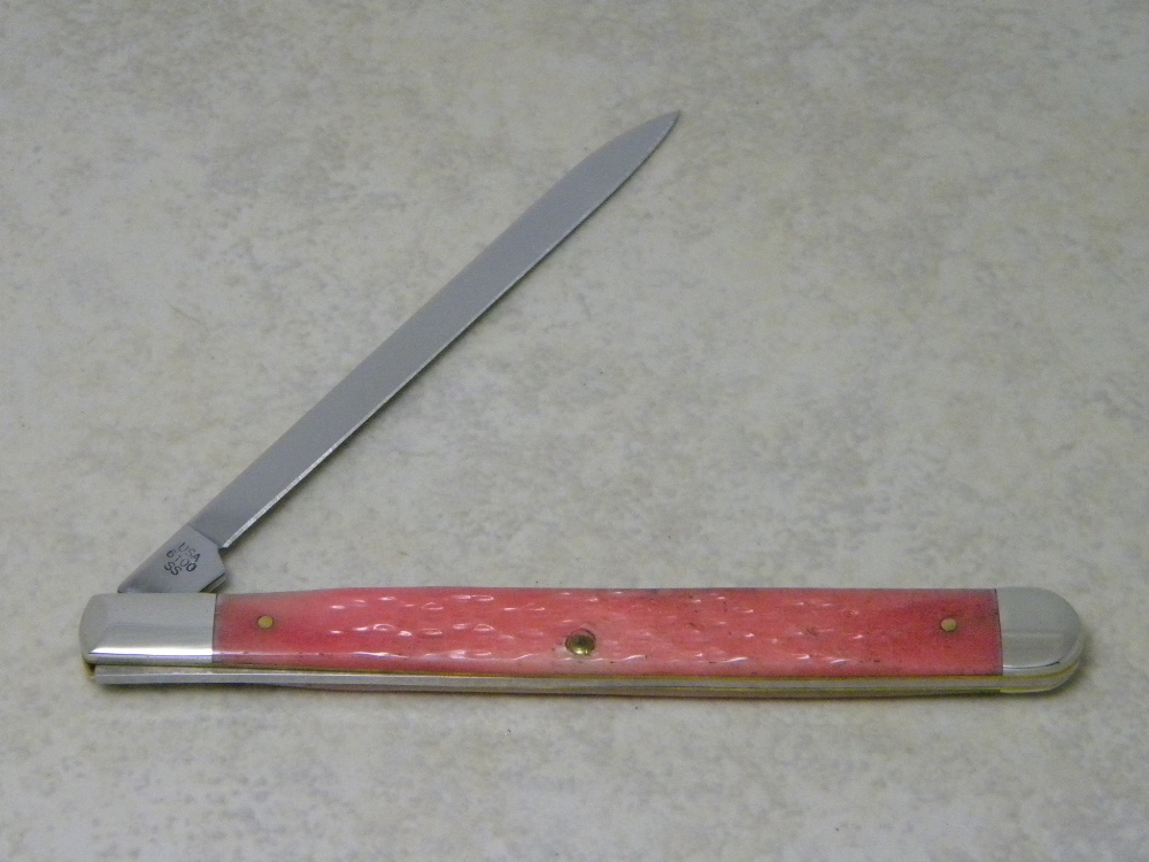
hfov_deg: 18.7
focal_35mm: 105
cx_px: 574
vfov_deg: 14.1
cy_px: 431
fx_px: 3485
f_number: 4.7
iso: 800
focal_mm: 19
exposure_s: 1/68.3
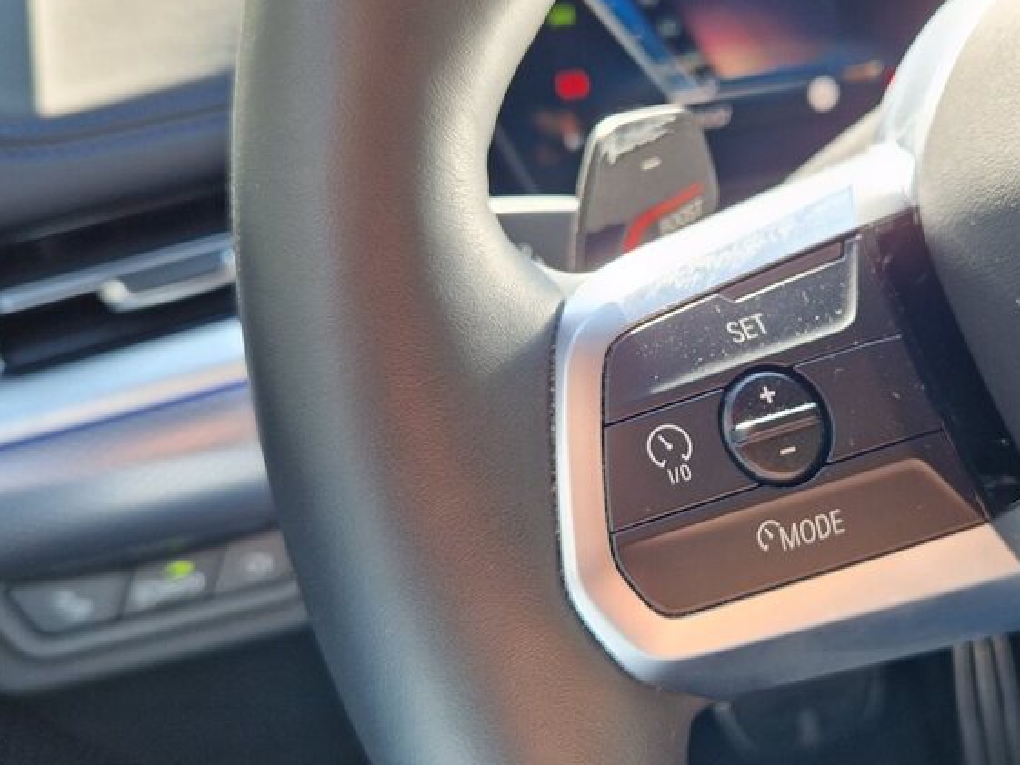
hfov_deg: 43.8
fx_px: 1238
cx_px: 720
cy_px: 373
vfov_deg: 34.4
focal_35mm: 42
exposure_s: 1/100
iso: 50
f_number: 1.8
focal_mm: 5.4
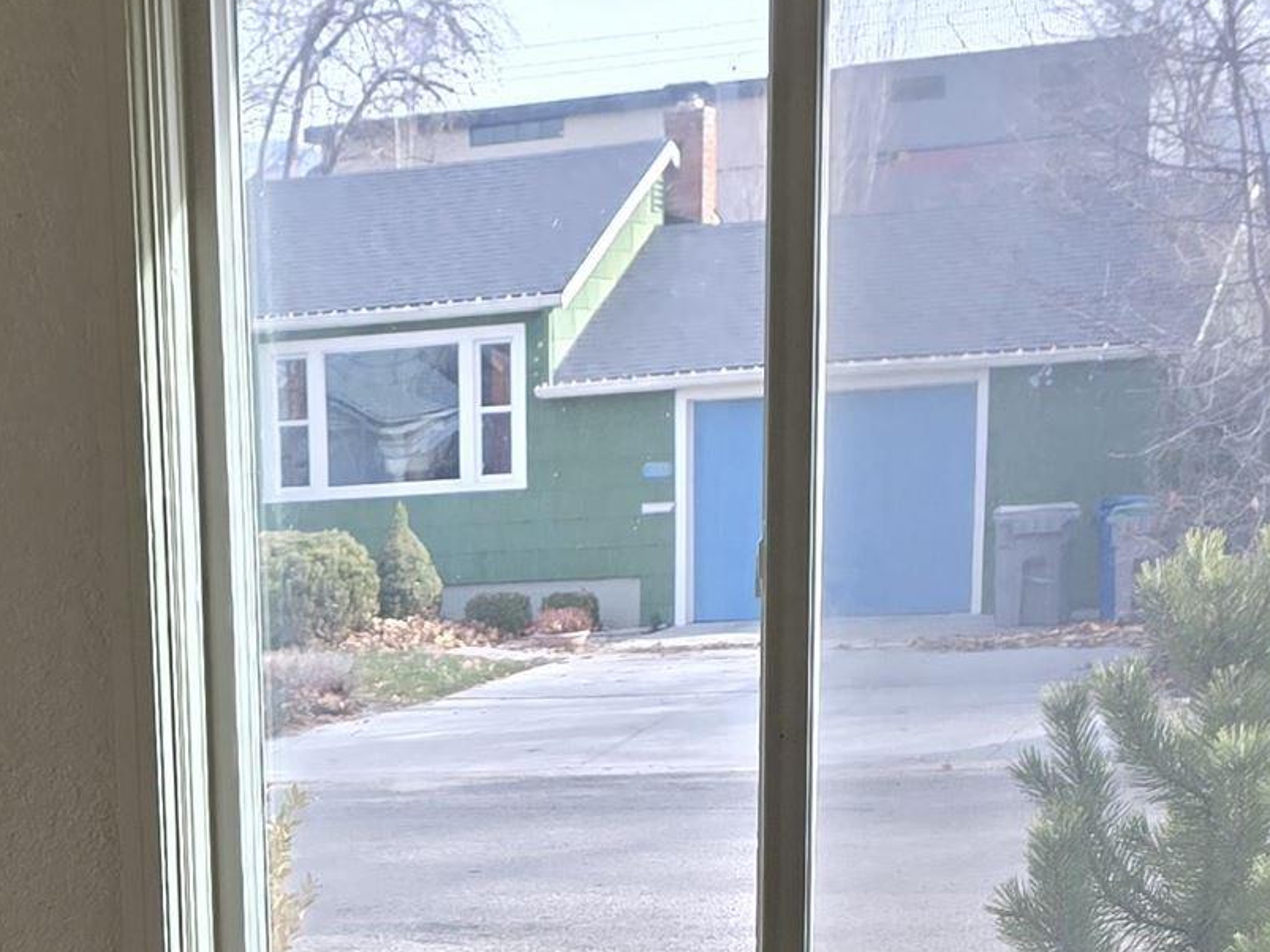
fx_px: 3228
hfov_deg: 21.4
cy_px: 1524
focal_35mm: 88
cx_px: -32
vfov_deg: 15.2
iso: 25
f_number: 1.7
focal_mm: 6.3
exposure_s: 1/180
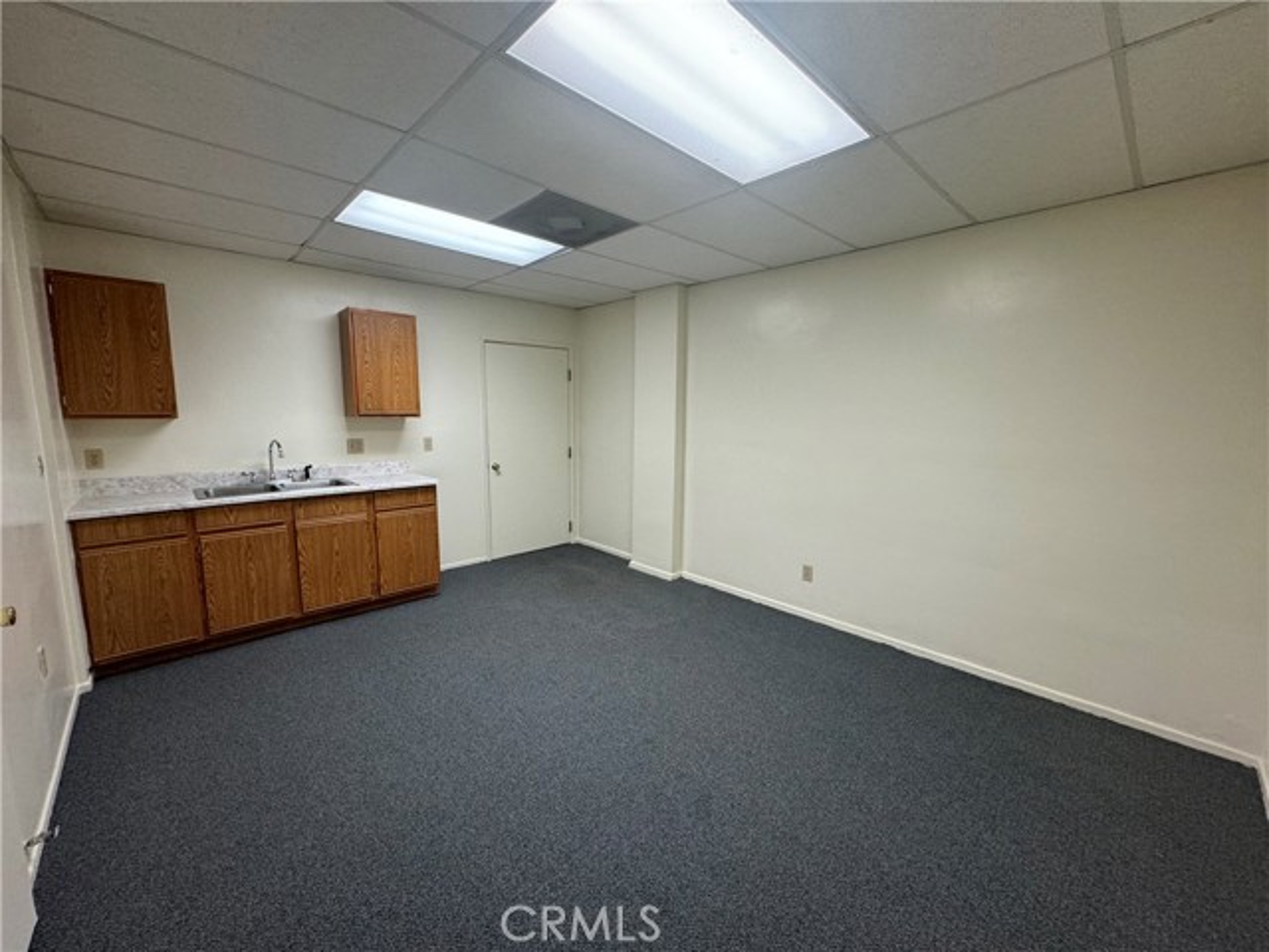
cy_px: 476
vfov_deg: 85.7
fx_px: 513
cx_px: 634
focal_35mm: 14
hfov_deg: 102.1
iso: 200
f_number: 2.2
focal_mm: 2.22
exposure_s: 1/120
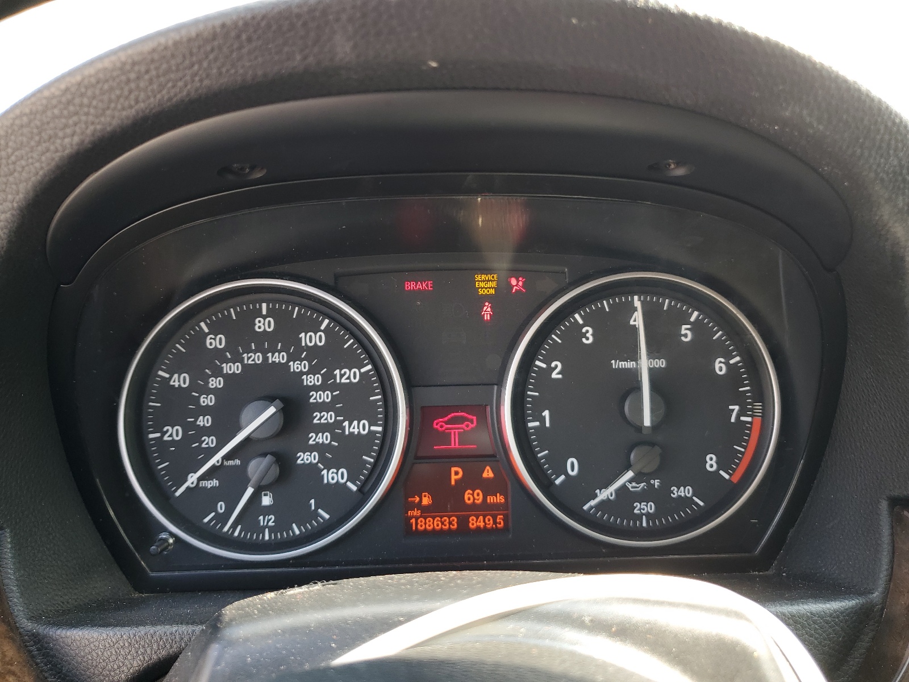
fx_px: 683
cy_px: 341
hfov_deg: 67.3
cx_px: 454
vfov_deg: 53.1
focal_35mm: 26
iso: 50
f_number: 1.5
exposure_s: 1/116
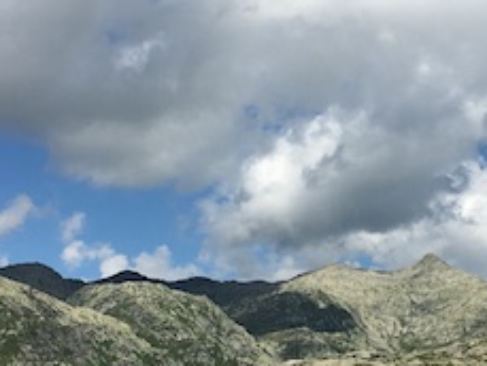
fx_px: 1140
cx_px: 310
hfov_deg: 24.0
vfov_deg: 18.1
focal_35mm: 81
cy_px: 272
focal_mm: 4.15
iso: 25
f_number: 2.2
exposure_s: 1/3077
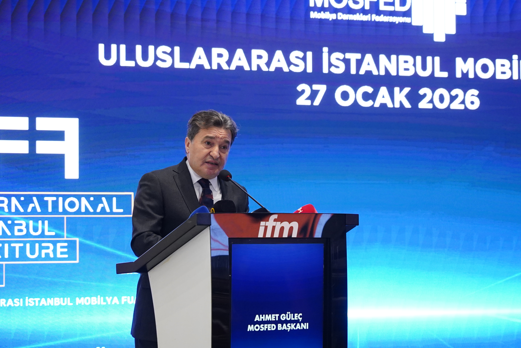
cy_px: 170
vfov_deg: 12.3
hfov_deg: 18.4
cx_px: 261
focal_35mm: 111
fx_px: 1606
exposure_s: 1/250
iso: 2500
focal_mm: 70
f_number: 2.8
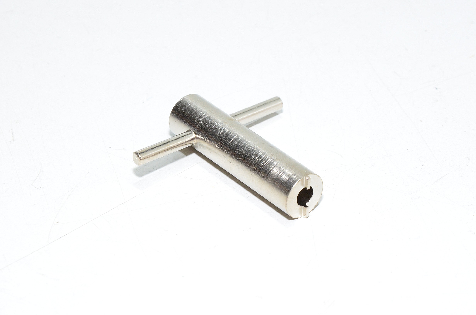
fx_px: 2078
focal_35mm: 158
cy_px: 158
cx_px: 238
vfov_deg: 8.7
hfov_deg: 13.1
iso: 1600
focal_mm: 105
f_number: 16
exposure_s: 1/50
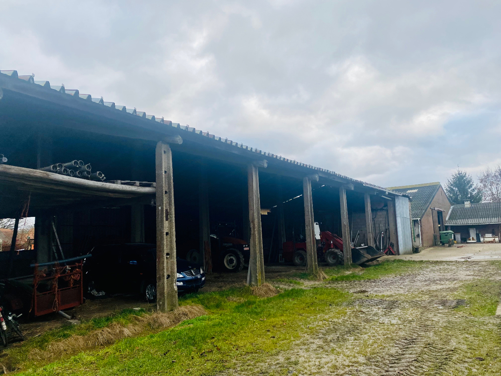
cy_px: 188
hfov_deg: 67.3
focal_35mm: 26
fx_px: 376
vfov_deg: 53.1
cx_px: 250
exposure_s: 1/522
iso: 32
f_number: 1.8
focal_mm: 4.25
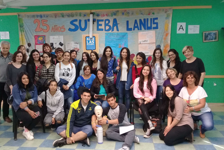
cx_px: 104
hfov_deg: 54.4
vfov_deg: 37.9
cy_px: 77
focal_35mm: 35
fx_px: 218
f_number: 2.2
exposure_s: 1/33
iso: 125
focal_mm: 3.3
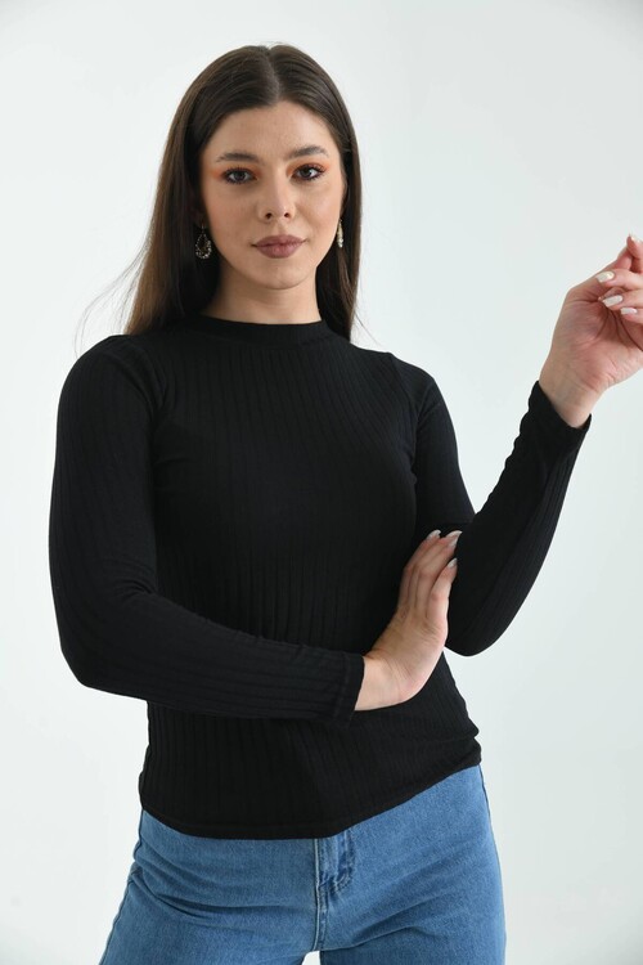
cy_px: 482
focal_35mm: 56
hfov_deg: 24.2
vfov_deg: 35.6
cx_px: 322
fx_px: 1500
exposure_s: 1/125
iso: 100
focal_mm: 56
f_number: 6.3
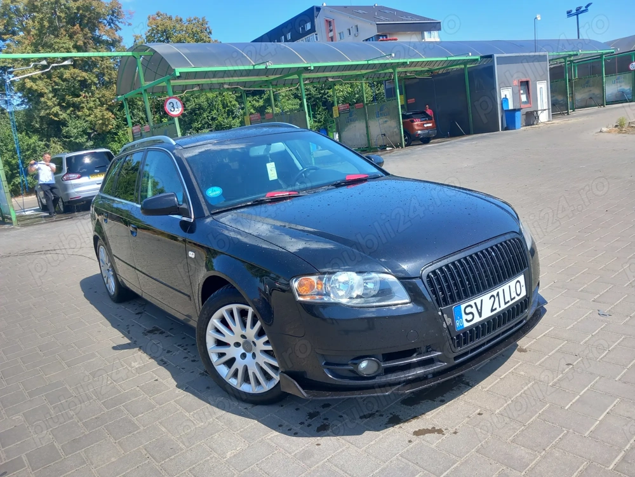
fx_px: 495
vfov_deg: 51.4
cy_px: 238
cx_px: 318
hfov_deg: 65.3
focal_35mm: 27
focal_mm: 4
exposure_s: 1/202
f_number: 1.8
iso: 20
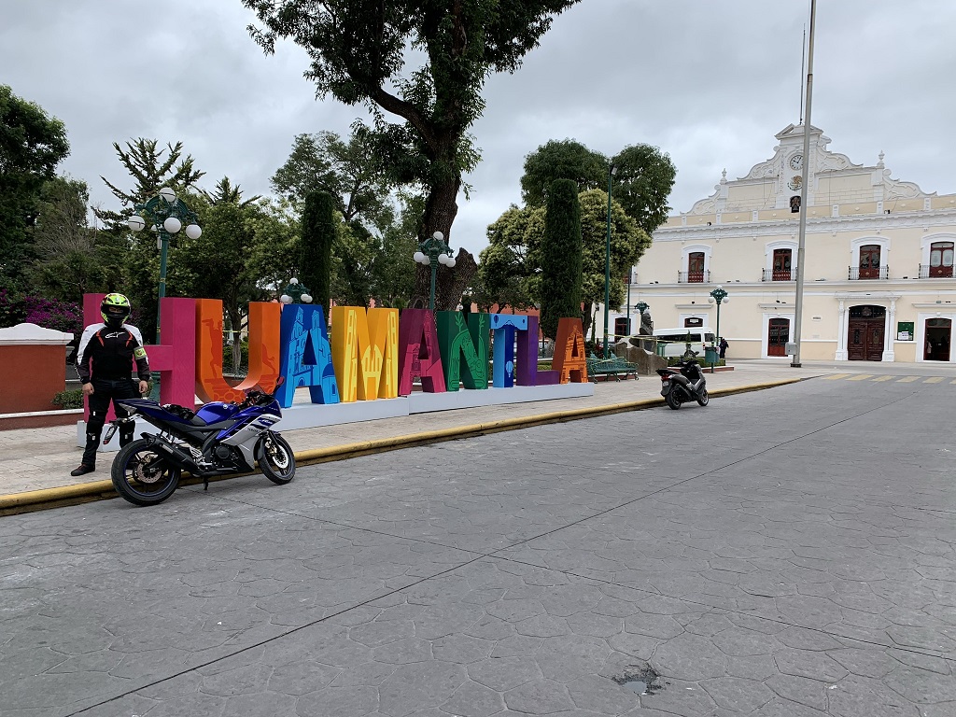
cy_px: 358
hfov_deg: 67.3
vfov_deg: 53.1
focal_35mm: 26
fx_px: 718
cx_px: 478
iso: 25
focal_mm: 4.25
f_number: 1.8
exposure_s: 1/1468
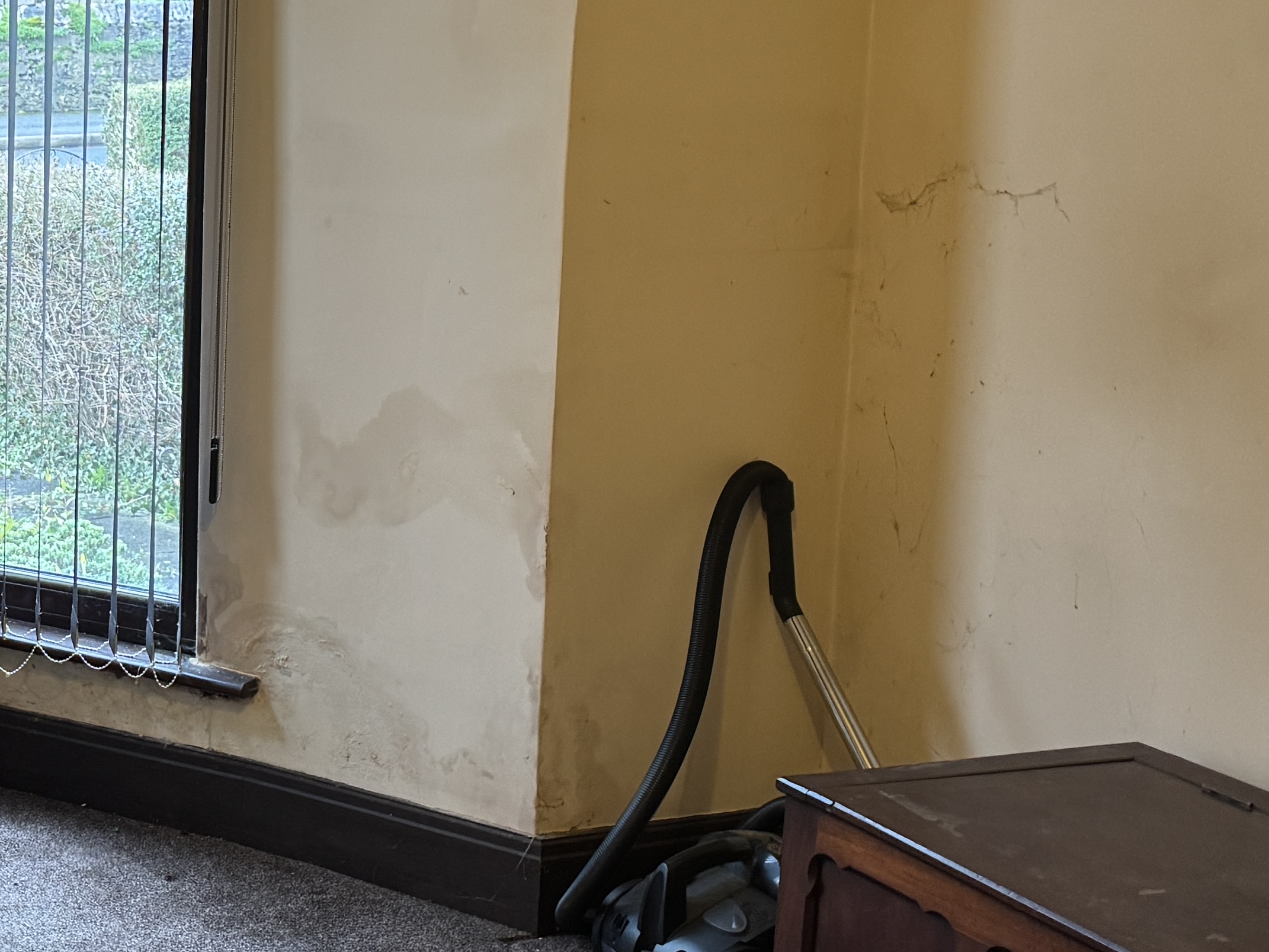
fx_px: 2346
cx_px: -32
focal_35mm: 64
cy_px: 322
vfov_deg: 22.8
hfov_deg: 28.2
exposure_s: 1/50
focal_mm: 6.76
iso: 250
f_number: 1.78
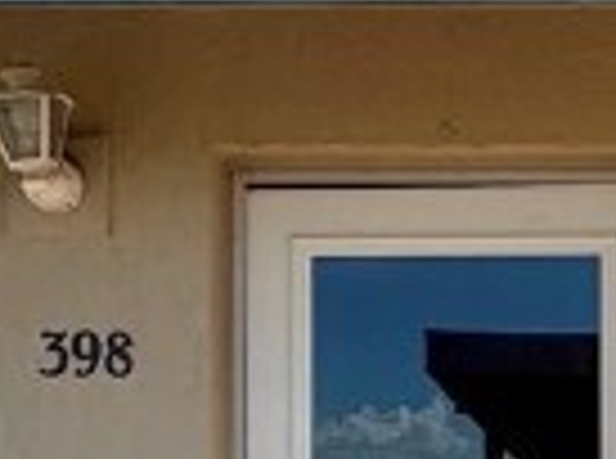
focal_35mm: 105
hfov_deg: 18.2
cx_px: 652
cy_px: 572
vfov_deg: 13.6
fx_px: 1864
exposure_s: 1/3390
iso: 50
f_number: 2.2
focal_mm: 2.22
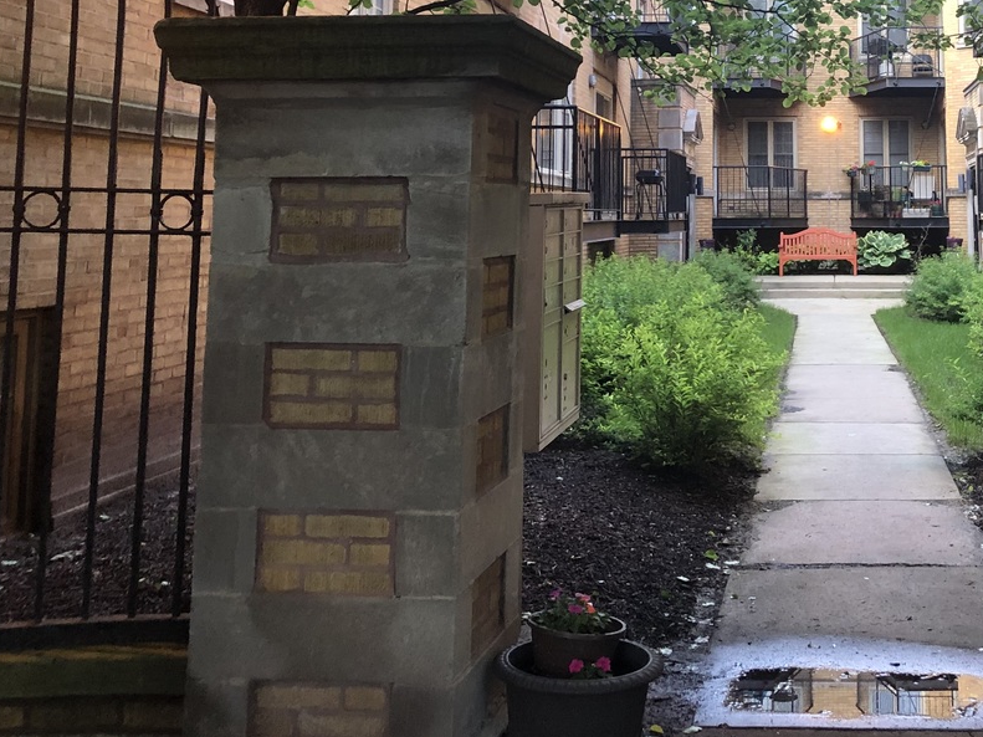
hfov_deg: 36.4
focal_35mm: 51
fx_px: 1448
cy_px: 73
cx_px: 762
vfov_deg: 27.5
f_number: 1.8
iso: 40
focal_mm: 3.99
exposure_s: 1/30
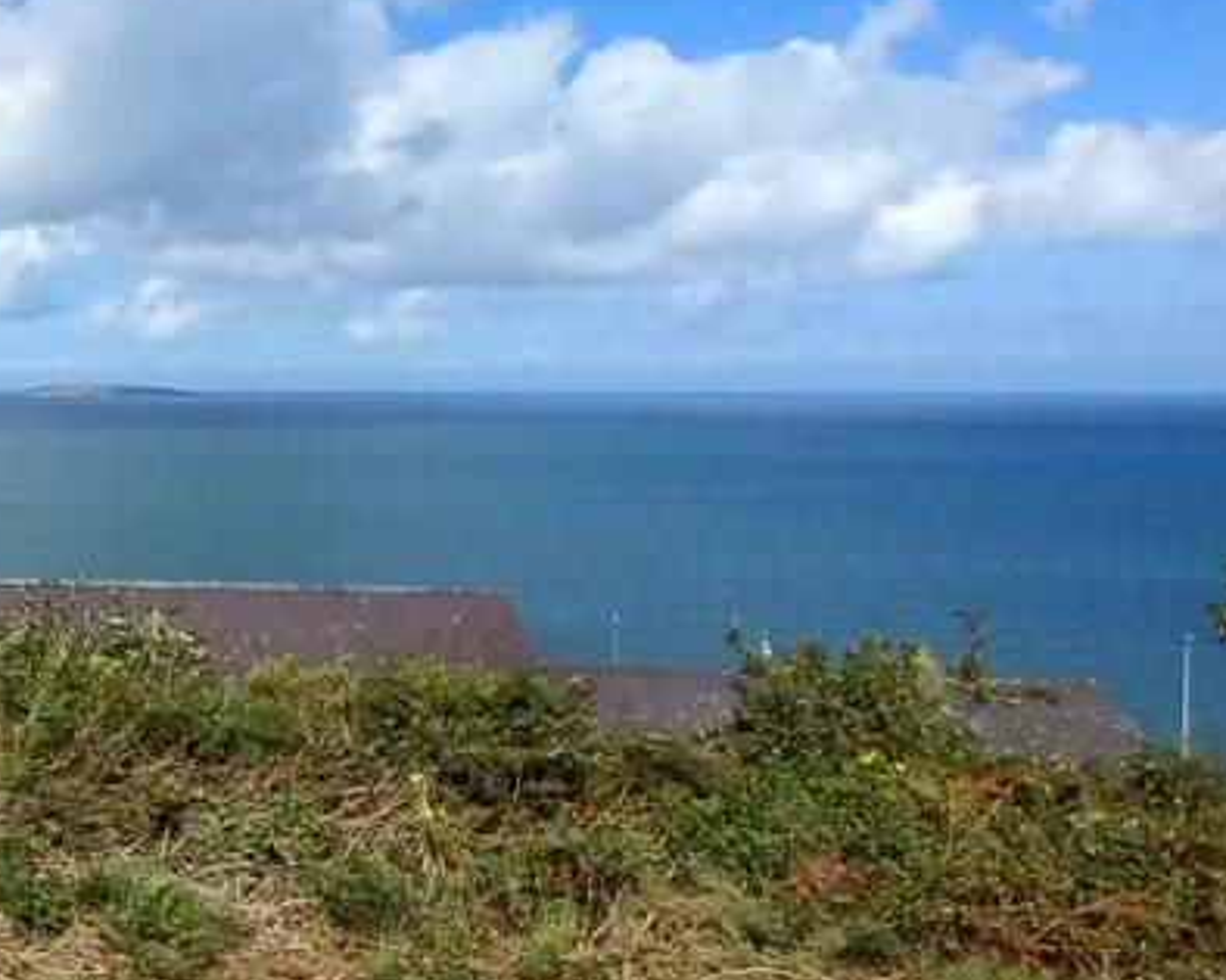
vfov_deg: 44.4
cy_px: 404
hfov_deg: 43.2
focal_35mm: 33
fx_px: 1197
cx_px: -100
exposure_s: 1/1272
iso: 50
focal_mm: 1.13
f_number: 2.2
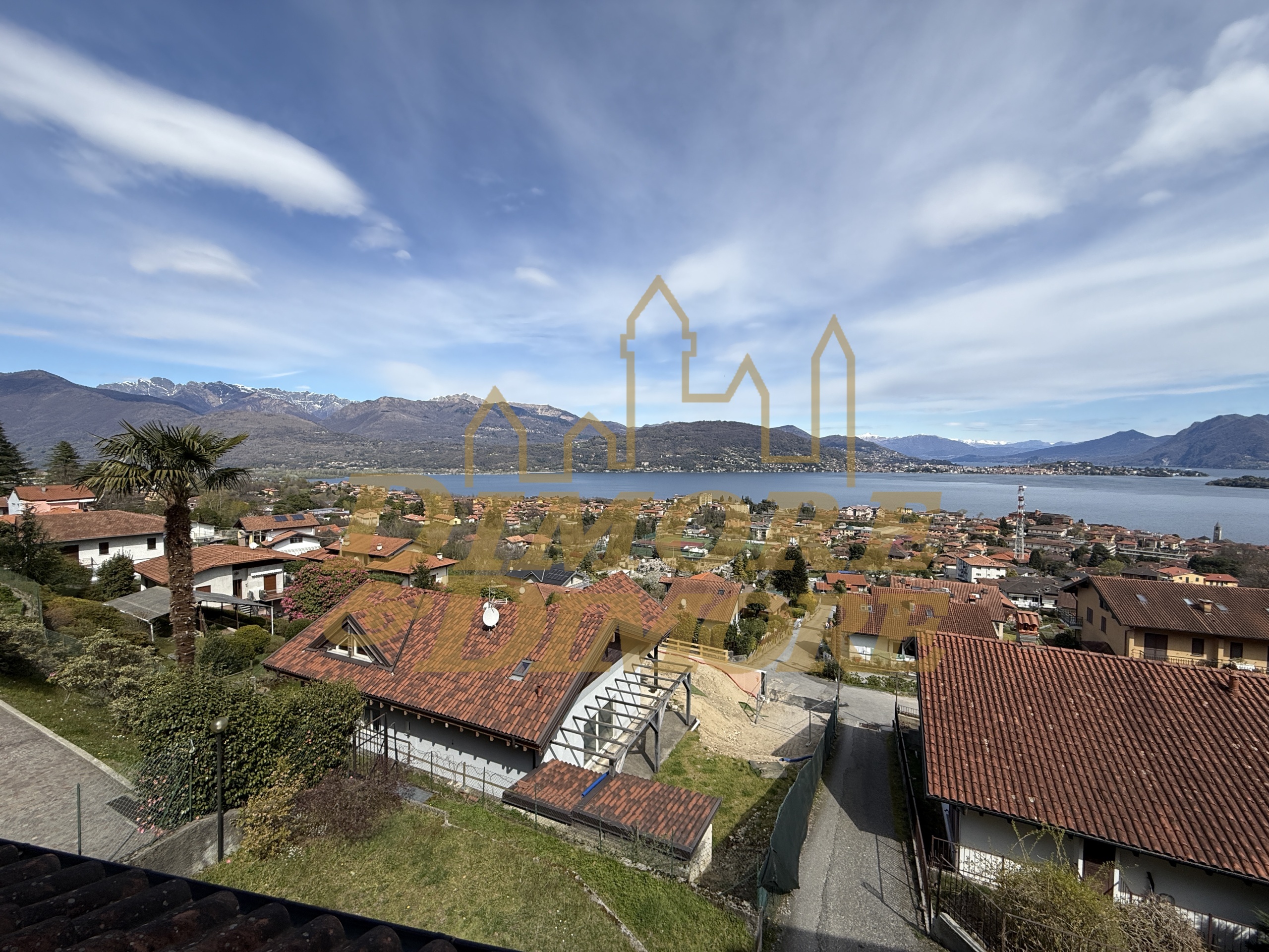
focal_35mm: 14
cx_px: 634
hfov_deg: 102.1
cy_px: 476
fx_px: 513
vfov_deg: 85.7
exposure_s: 1/2717
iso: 50
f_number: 2.2
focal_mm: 2.22
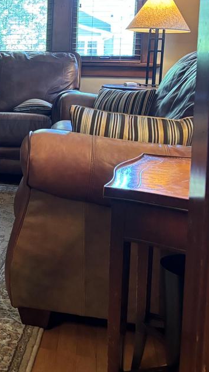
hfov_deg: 18.5
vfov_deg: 36.0
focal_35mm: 57
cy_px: 110
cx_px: -111
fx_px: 561
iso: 500
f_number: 1.6
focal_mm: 5.96
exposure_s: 1/60
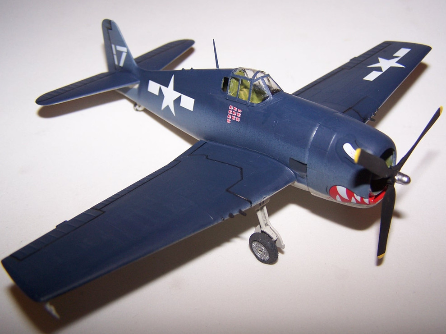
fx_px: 528
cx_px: 234
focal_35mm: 41
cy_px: 173
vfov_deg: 35.1
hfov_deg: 45.8
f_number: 2.8
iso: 80
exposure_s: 1/60
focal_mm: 6.3
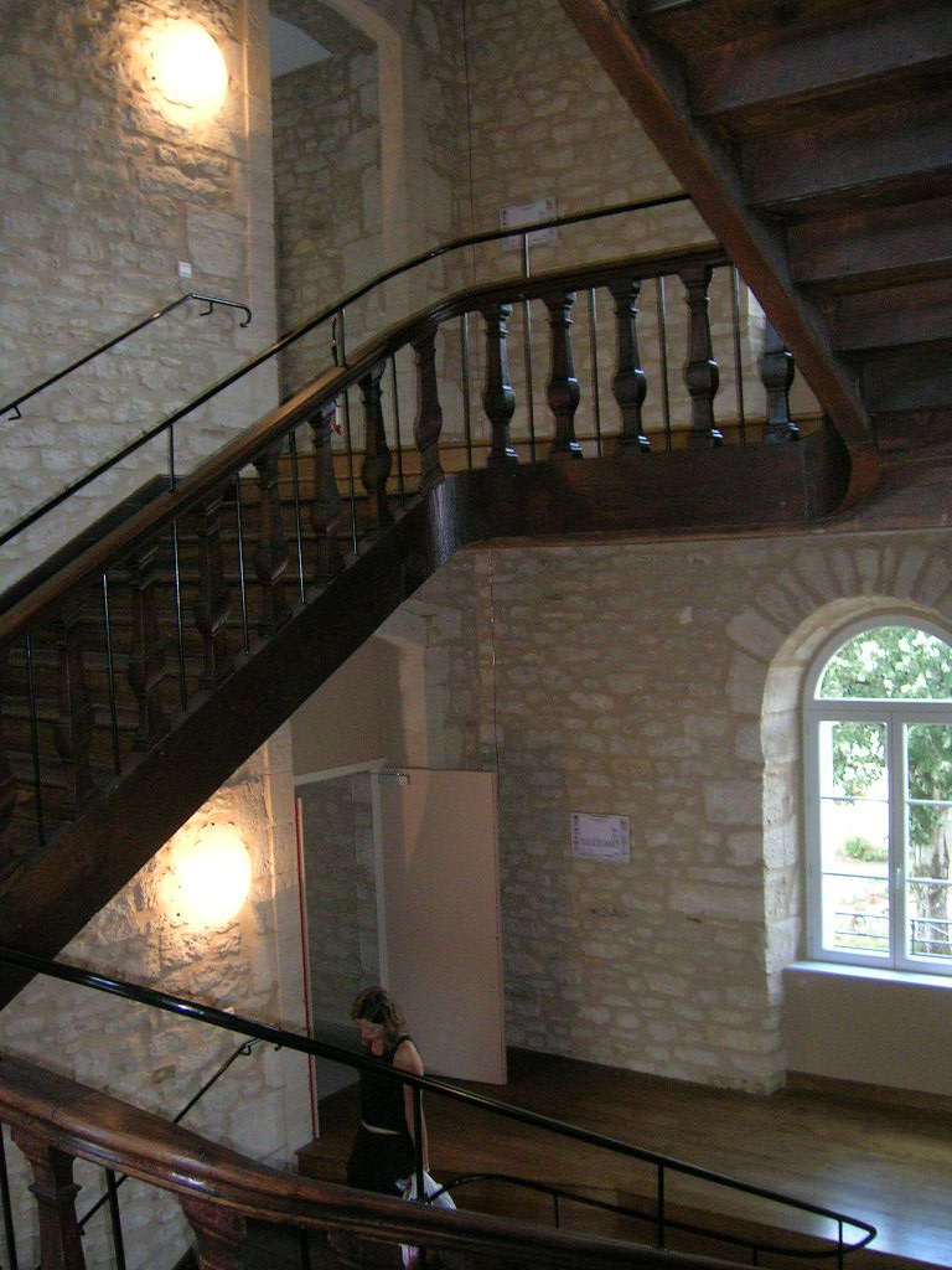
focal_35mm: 35
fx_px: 1283
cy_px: 635
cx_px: 476
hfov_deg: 40.7
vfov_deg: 52.6
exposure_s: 1/60.1
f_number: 2.8
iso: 200
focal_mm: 5.4
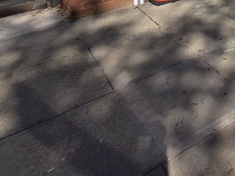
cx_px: 382
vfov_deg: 22.2
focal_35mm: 45
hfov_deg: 25.7
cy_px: -127
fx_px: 305
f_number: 1.9
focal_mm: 2.2
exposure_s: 1/2049
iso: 40
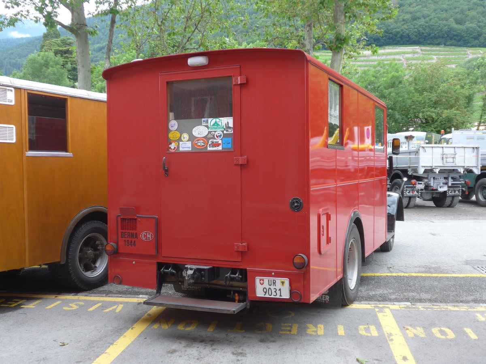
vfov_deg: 36.8
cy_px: 182
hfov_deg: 47.9
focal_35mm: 39
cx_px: 243
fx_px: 548
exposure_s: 1/125
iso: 80
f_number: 2.5
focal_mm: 8
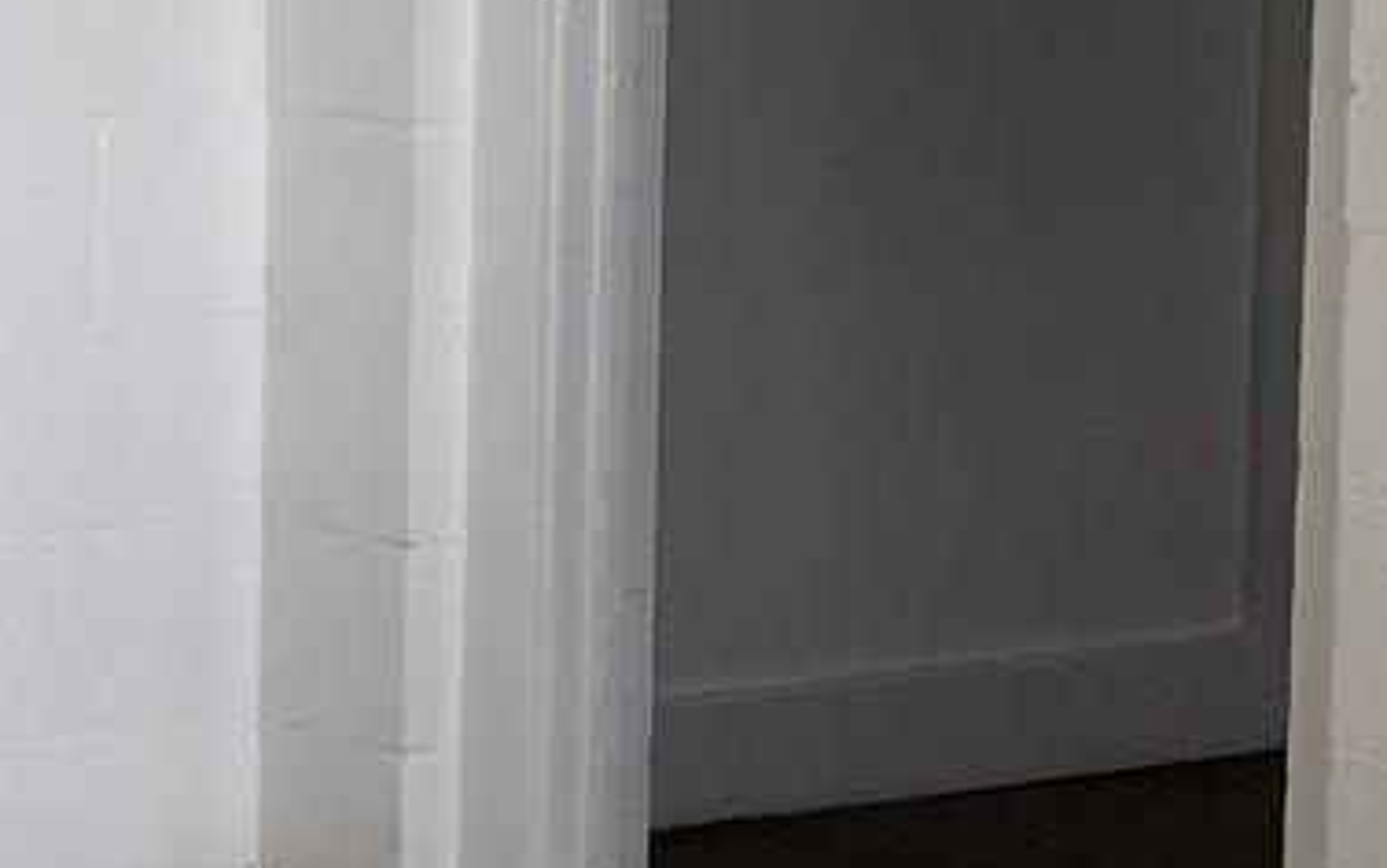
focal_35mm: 126
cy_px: 88
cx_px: -739
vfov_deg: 10.4
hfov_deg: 15.2
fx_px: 4765
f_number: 1.8
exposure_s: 1/120
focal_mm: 4
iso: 50
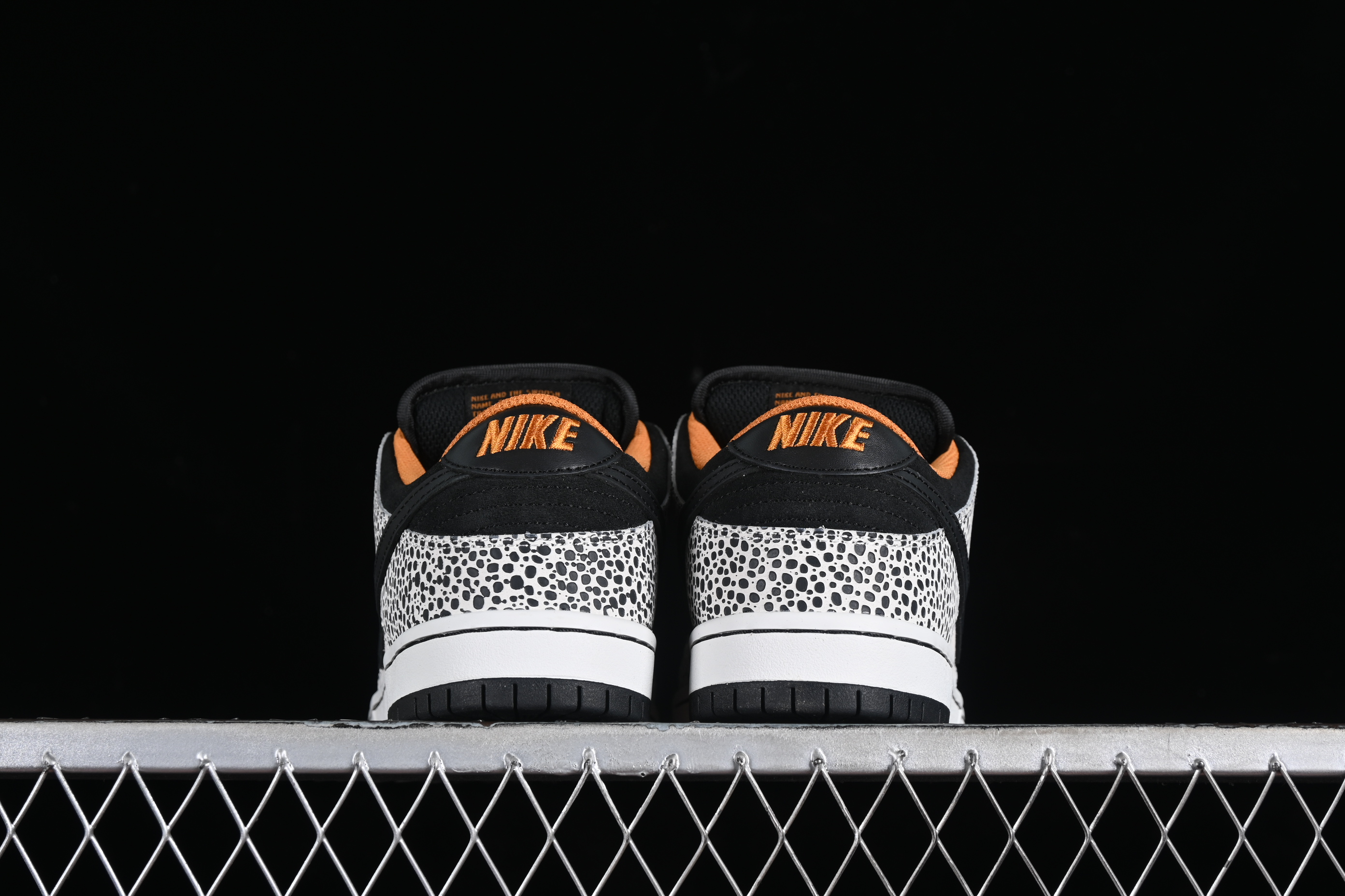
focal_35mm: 75
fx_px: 2802
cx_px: 672
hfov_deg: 27.0
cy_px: 448
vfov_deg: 18.2
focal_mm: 50
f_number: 7.1
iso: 160
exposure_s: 1/60
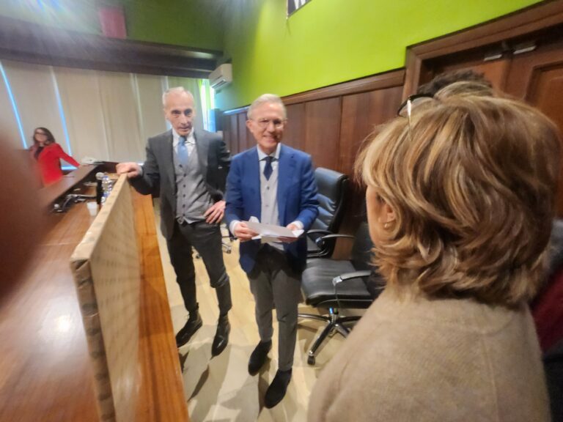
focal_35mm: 13
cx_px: 282
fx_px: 211
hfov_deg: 106.2
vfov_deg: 89.9
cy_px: 211
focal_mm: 1.7
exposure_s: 1/33
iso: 500
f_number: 2.2
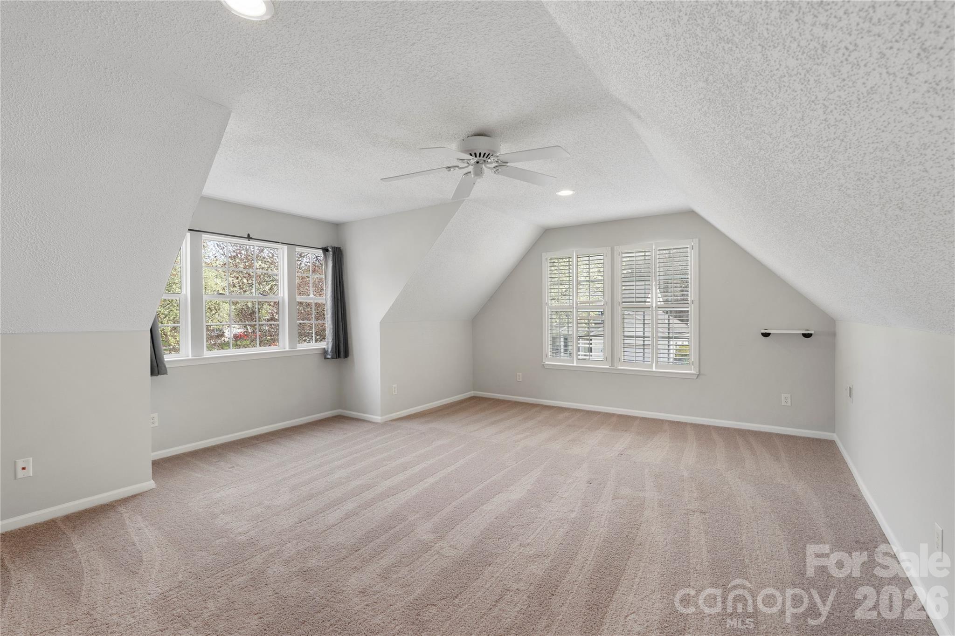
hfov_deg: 95.0
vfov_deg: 72.0
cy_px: 318
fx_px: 438
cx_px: 478
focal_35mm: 16
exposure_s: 1/6
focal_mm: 16.5
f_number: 8
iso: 500
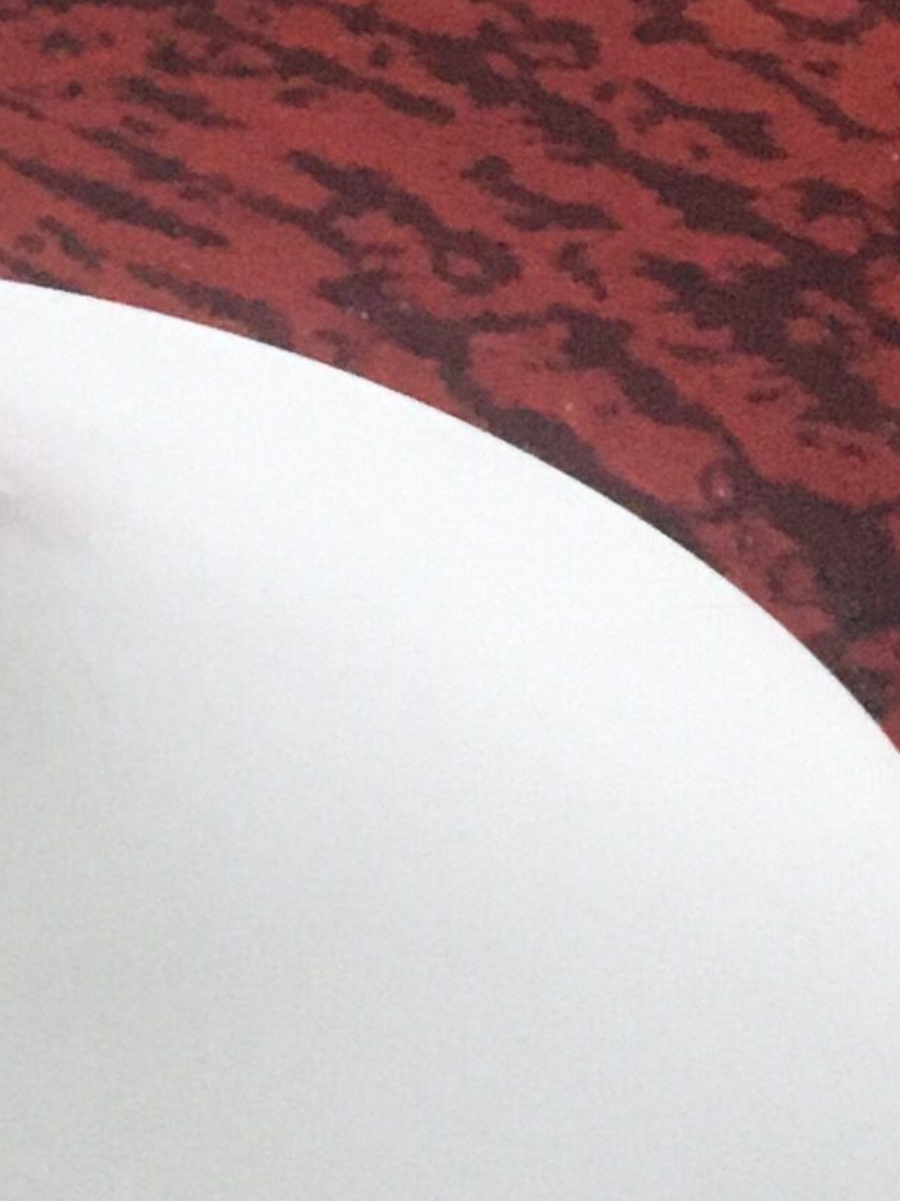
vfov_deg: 12.7
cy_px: -879
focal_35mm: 143
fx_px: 4960
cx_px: -197
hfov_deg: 10.2
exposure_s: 1/25
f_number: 2.2
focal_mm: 4.15
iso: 200
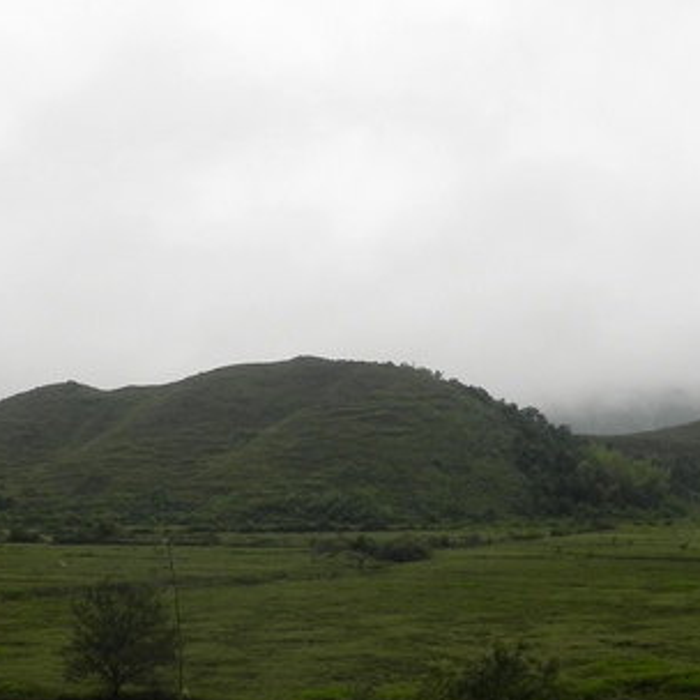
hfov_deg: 29.0
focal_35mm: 59
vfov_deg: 29.0
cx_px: 297
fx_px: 1350
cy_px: 400
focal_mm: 5.2
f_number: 5.6
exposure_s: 1/188
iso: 160
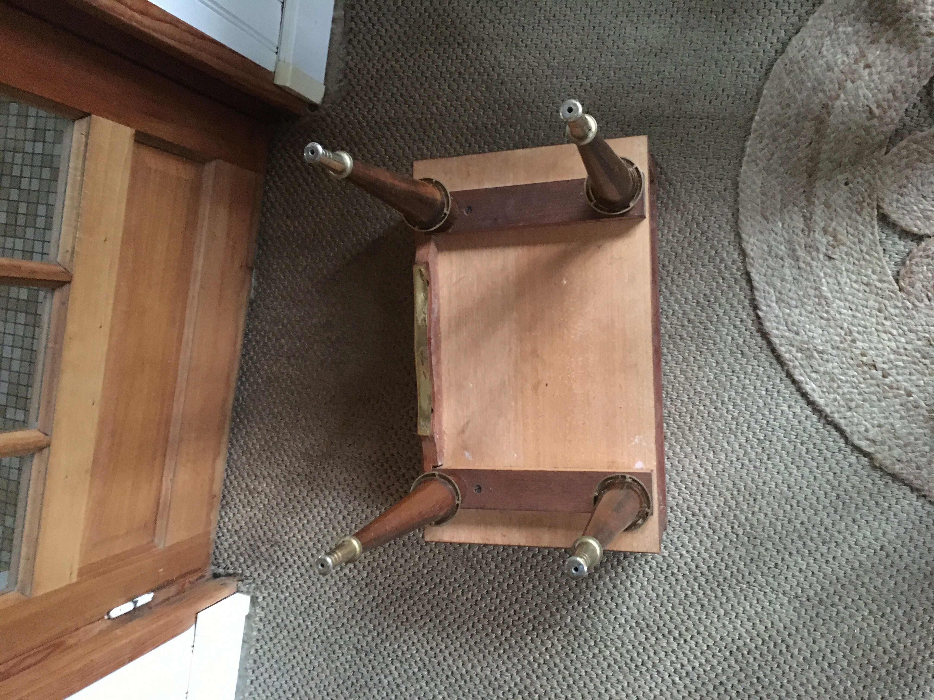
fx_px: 782
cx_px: 467
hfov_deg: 61.7
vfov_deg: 48.2
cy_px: 350
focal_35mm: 29
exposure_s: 1/17
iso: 500
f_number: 2.2
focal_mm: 4.15
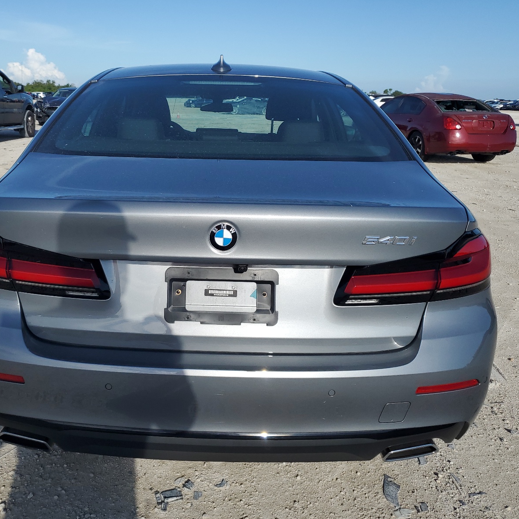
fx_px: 526
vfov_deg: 52.5
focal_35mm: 31
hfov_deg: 52.1
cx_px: 205
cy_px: 260
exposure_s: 1/5000
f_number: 1.5
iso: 50
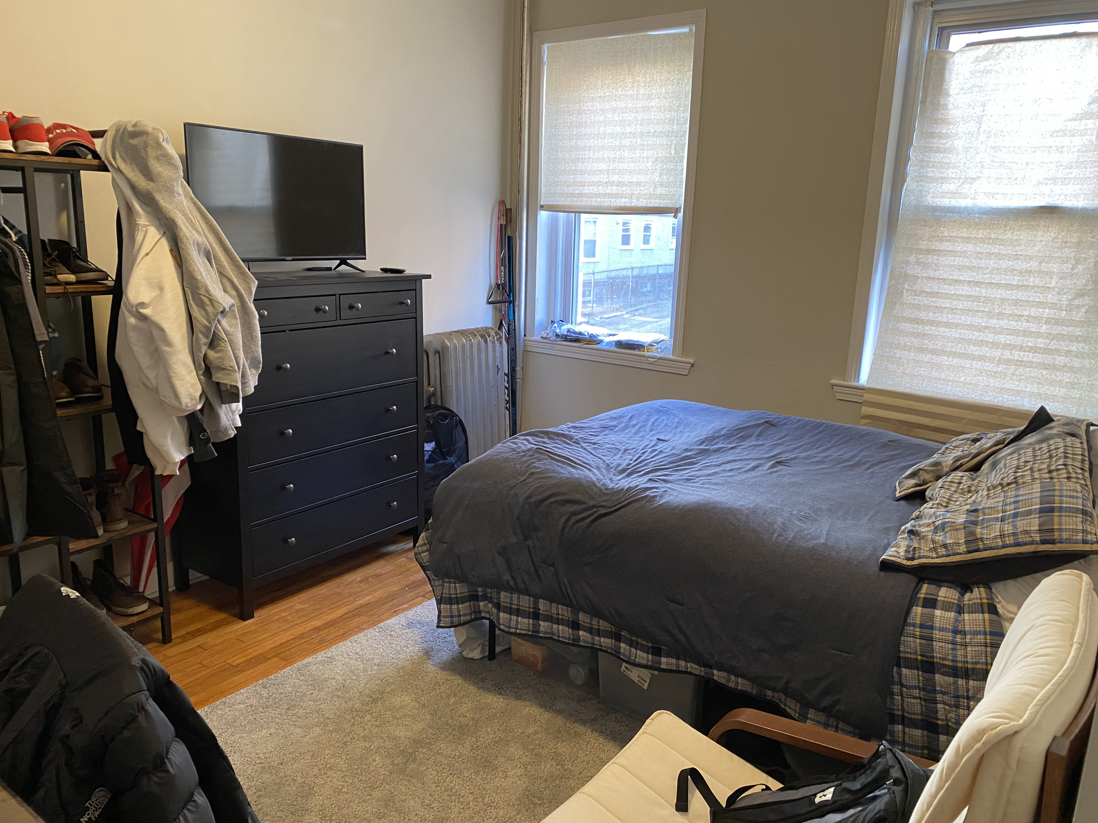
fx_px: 825
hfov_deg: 67.3
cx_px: 549
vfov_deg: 53.1
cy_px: 412
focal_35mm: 26
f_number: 1.8
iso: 200
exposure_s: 1/60
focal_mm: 4.25
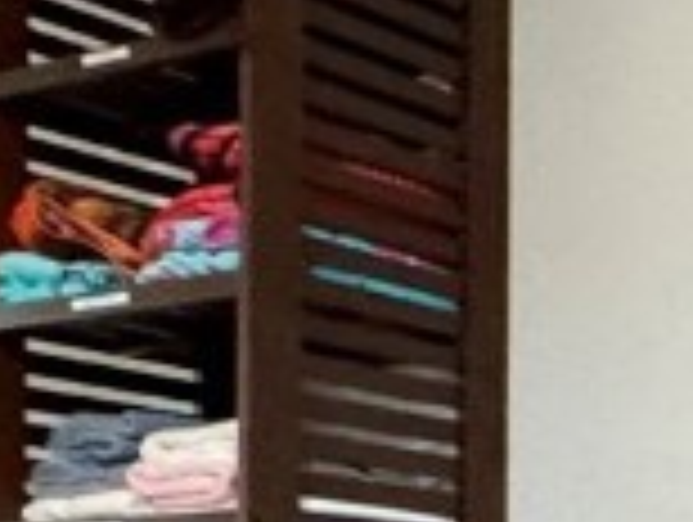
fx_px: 1865
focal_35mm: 93
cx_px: 1274
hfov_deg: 17.0
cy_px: 742
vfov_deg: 15.0
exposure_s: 1/60
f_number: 2.2
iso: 800
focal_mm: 2.22
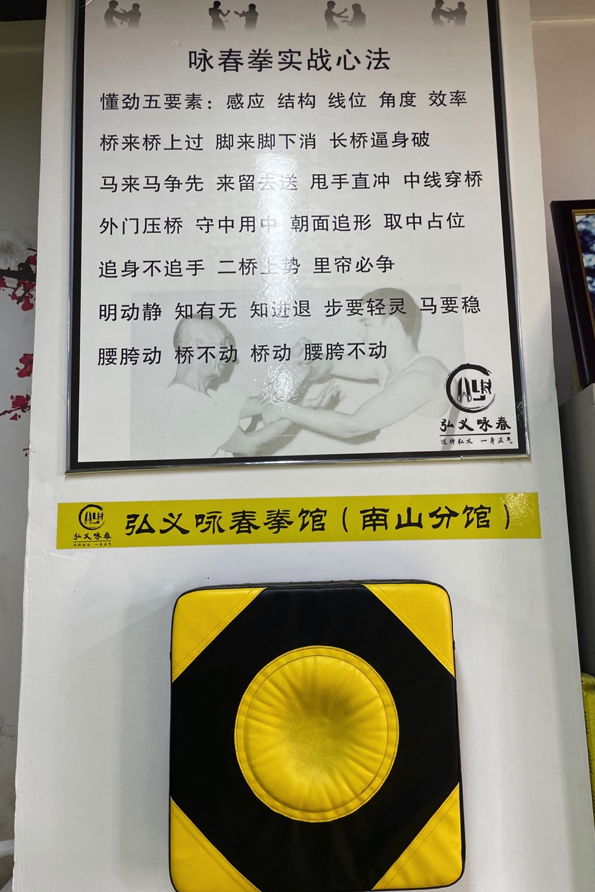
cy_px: 440
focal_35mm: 28
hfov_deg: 46.4
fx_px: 694
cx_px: 325
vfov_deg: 65.5
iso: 100
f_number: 1.6
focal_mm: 4.2
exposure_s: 1/121
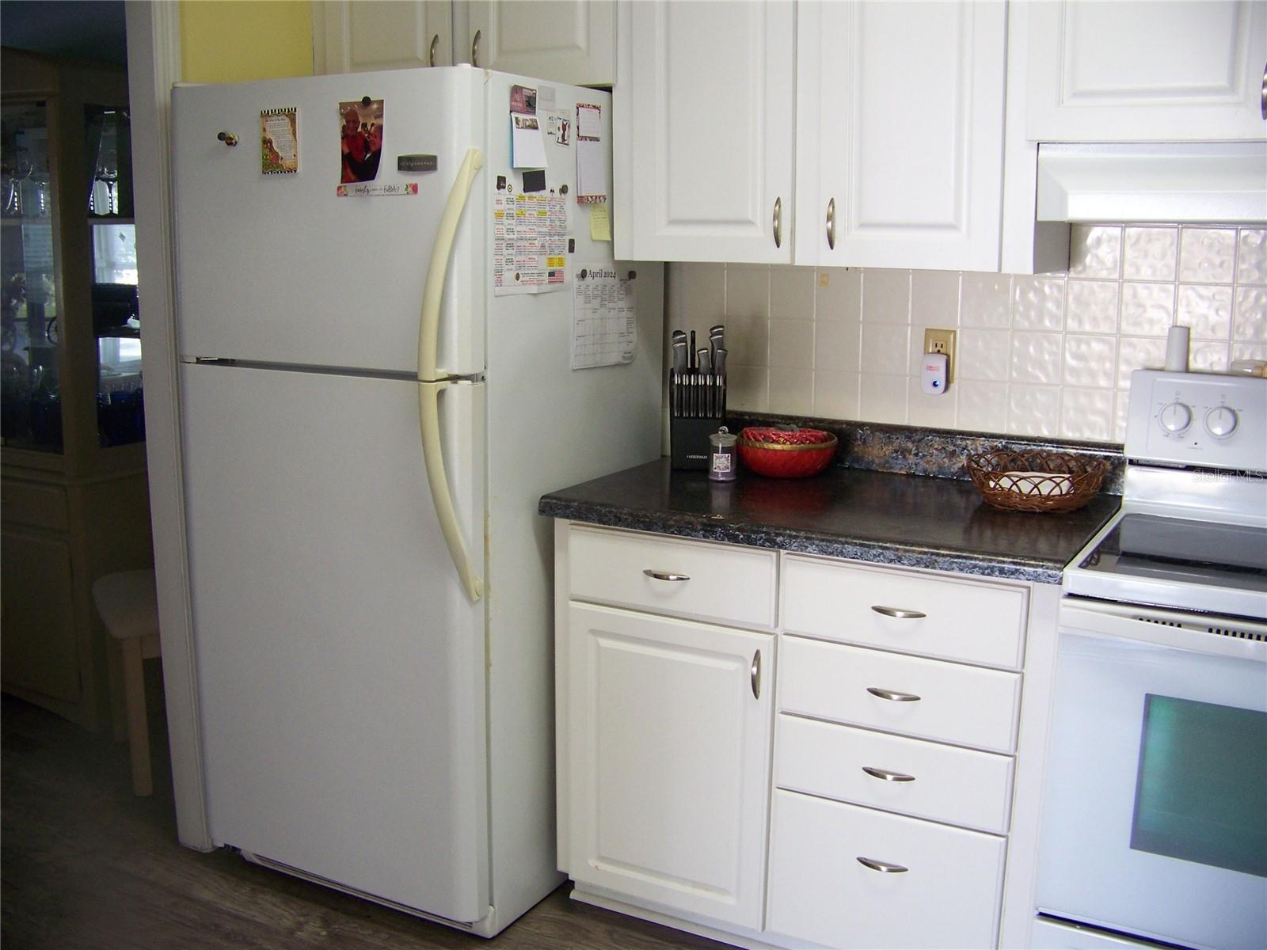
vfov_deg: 39.7
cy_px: 475
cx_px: 634
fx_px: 1318
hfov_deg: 51.4
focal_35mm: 36
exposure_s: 1/30
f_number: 2.8
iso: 100
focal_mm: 5.85
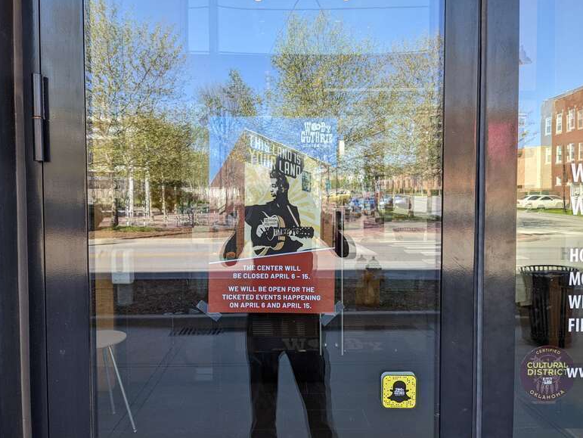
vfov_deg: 49.8
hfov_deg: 63.4
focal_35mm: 28
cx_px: 283
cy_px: 213
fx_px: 472
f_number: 1.73
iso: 48
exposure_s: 1/255
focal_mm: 4.38
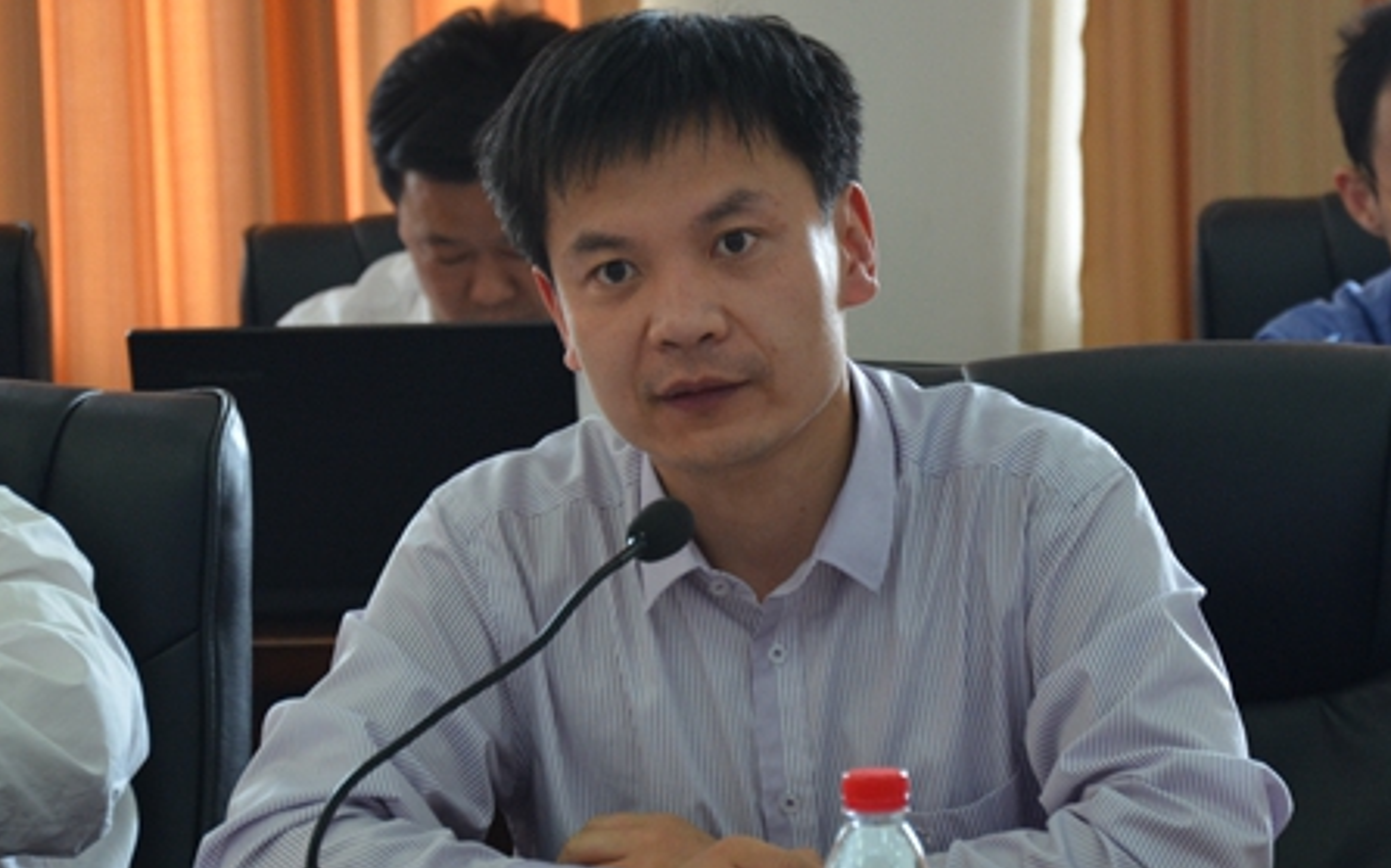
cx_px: 738
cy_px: 446
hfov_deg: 11.7
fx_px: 6805
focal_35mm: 180
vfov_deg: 7.3
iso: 900
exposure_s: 1/30
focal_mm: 105
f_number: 5.6
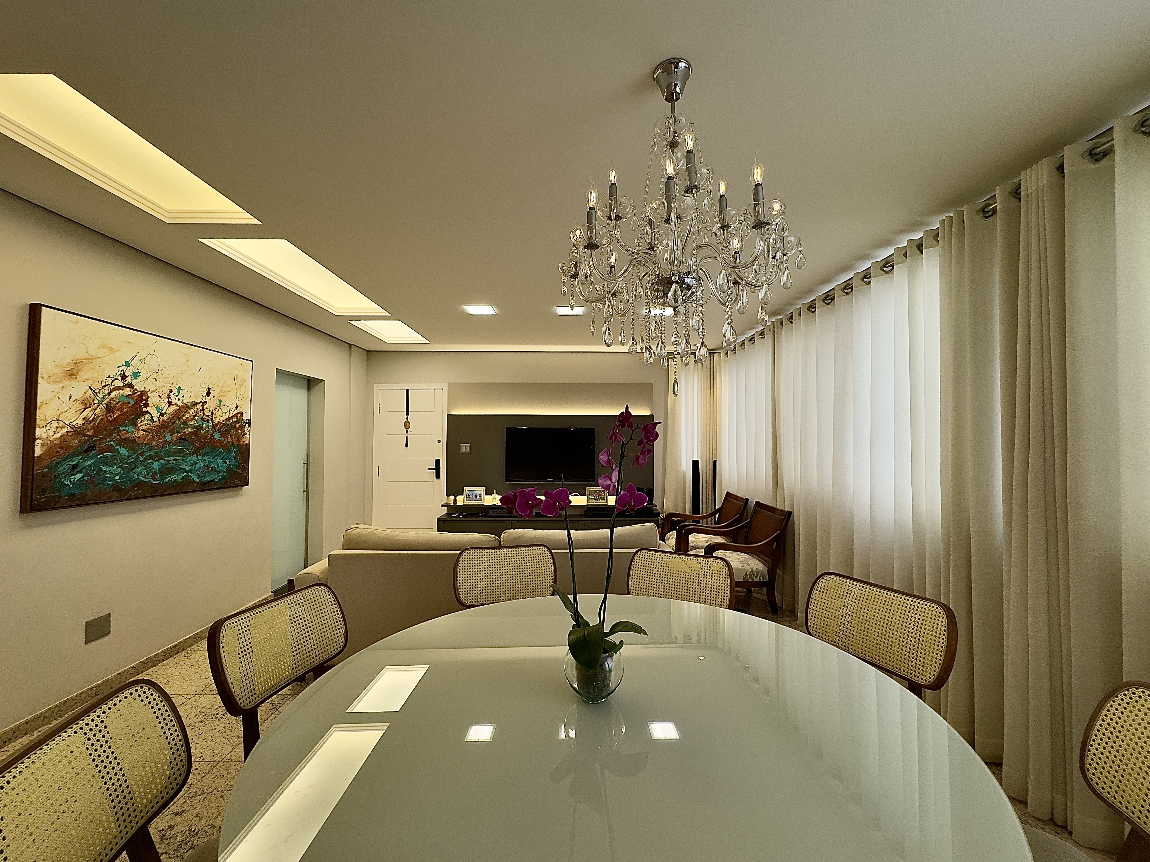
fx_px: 465
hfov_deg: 102.1
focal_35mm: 14
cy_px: 431
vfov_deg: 85.7
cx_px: 575
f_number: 2.2
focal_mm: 2.22
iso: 160
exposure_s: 1/60
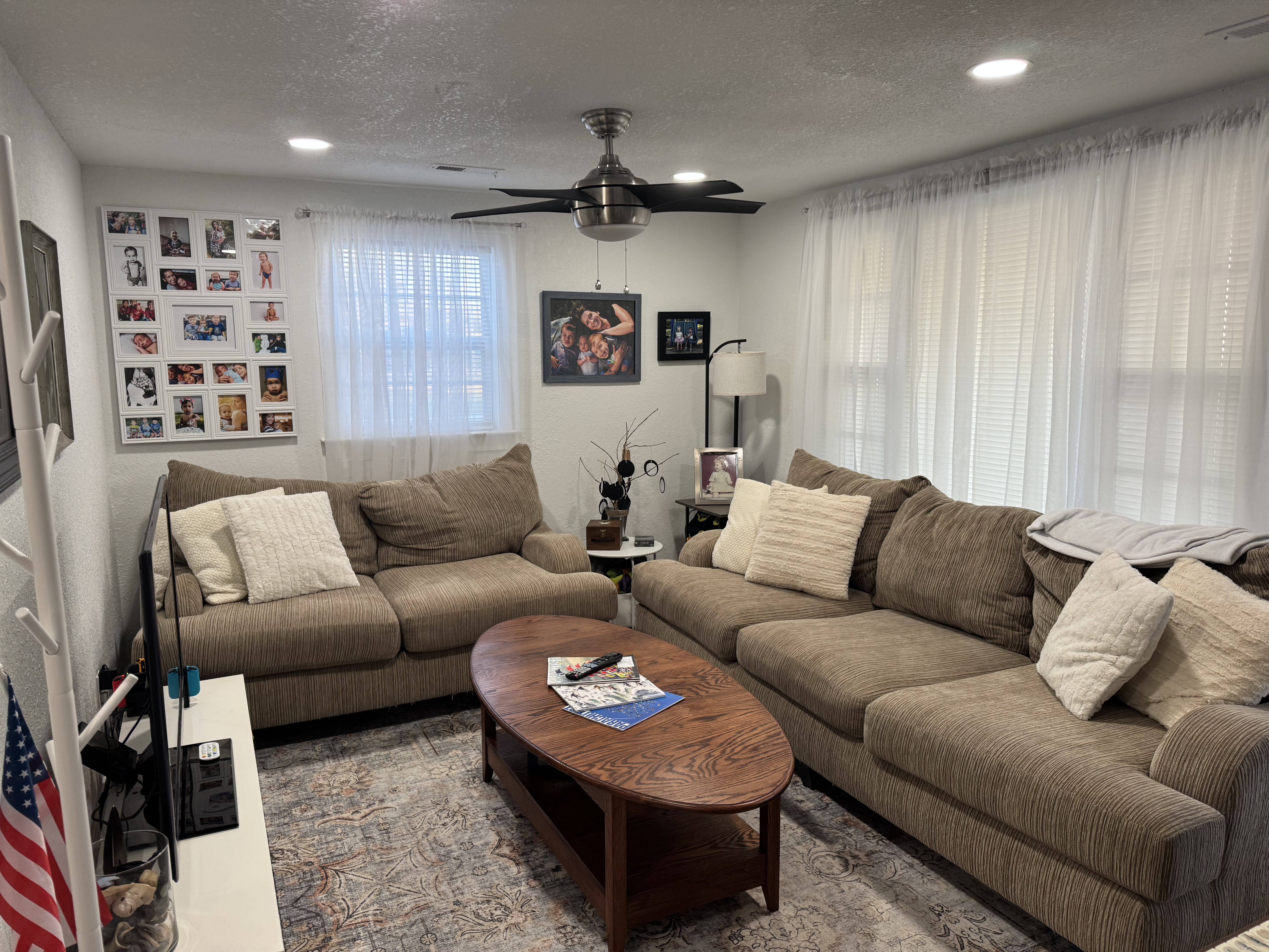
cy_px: 476
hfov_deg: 71.6
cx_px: 634
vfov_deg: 56.8
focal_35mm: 24
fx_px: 880
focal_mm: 6.76
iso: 125
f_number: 1.78
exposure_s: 1/120
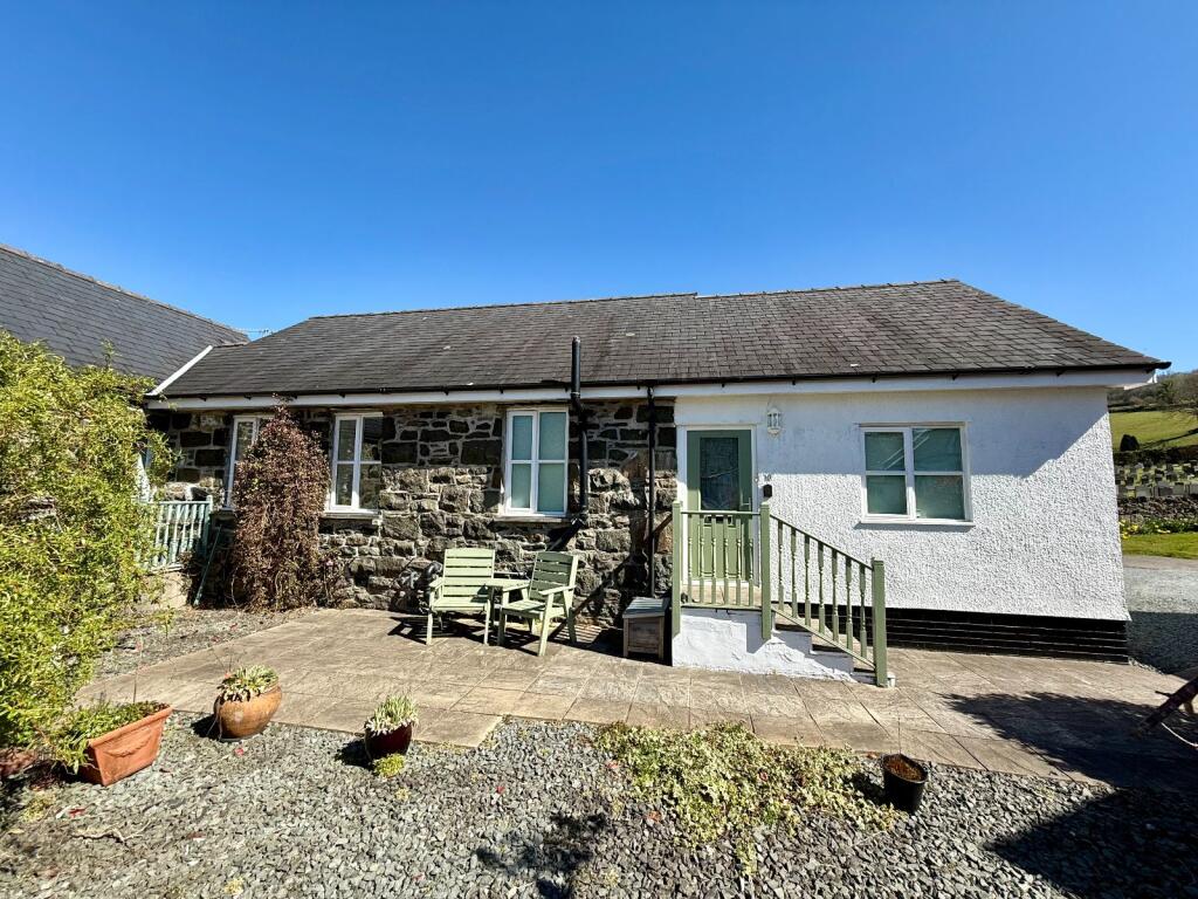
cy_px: 450
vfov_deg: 85.7
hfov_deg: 102.1
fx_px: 485
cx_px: 599
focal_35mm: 14
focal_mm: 2.22
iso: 50
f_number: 2.2
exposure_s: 1/1211
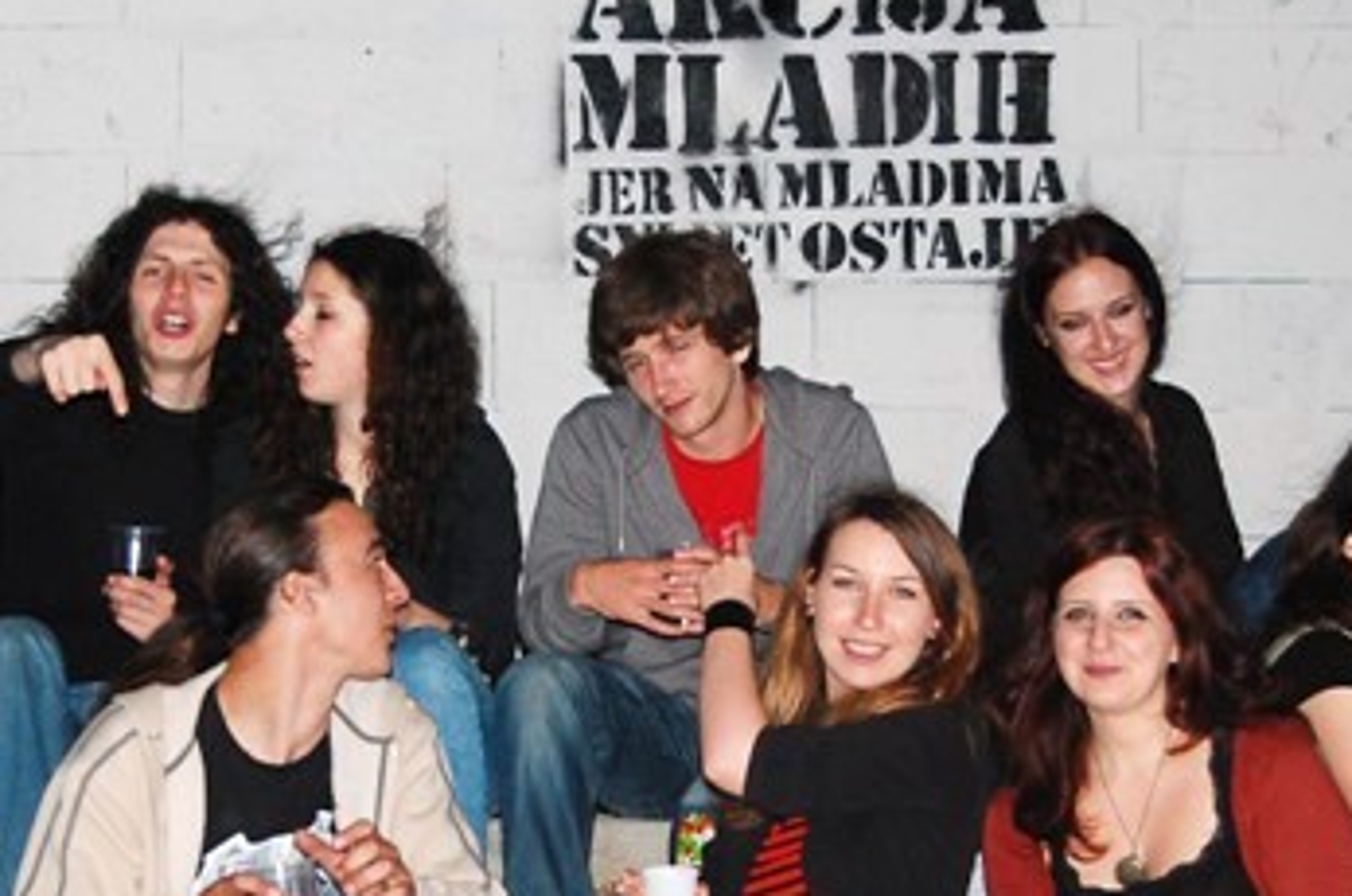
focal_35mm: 97
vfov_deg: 14.0
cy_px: 740
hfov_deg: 21.0
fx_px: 3633
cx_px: 436
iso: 800
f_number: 5
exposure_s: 1/160
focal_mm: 35
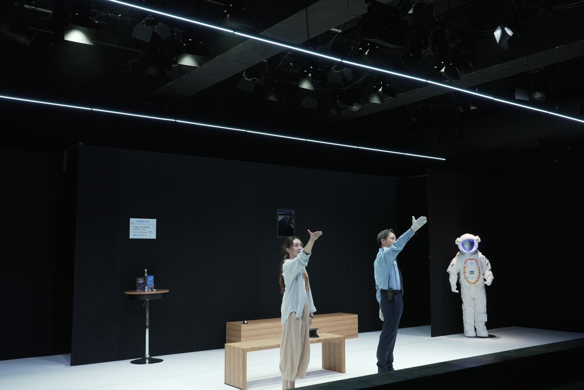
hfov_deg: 54.4
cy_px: 195
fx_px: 568
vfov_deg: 37.9
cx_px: 292
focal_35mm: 35
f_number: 9
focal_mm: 35
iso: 1000
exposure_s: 1/25
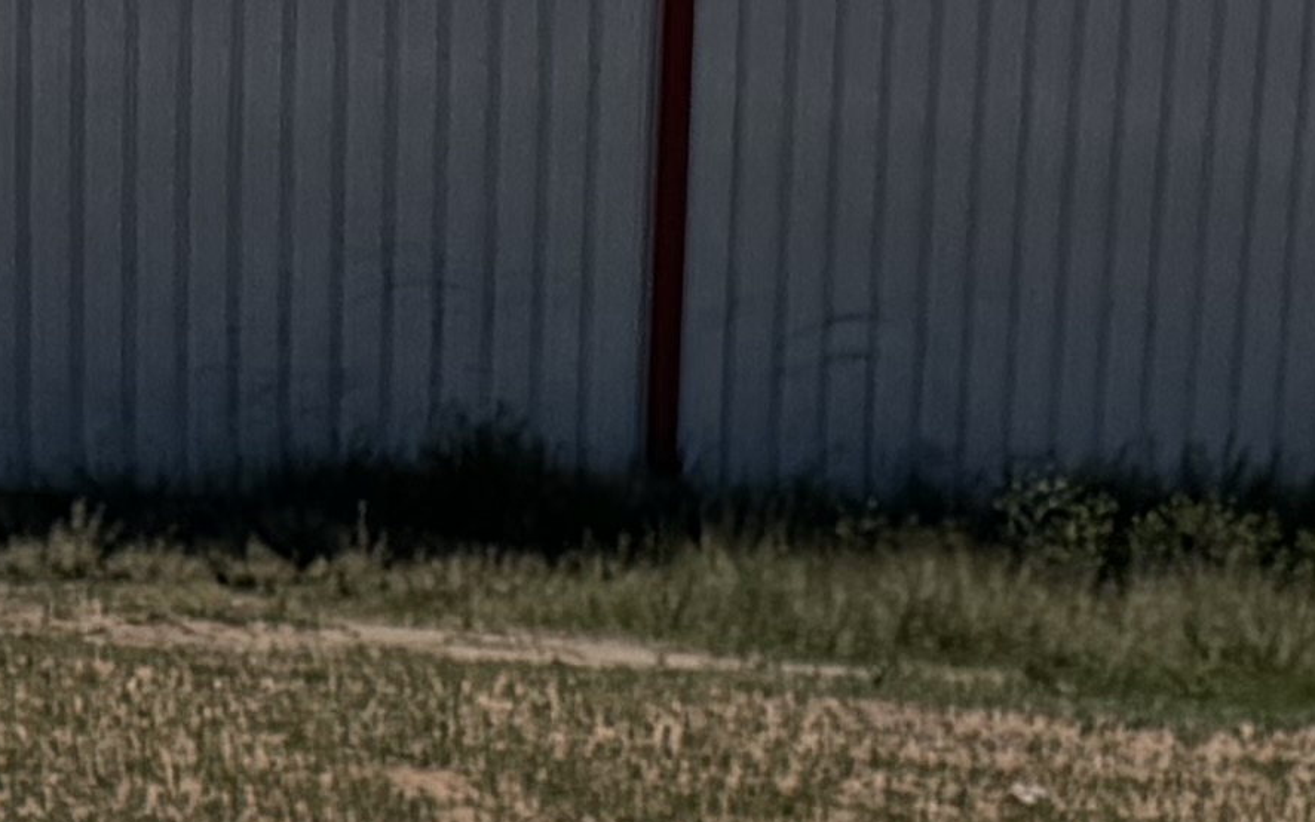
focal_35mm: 164
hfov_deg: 12.8
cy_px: 3131
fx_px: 5878
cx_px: 634
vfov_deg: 6.6
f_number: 1.78
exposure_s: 1/10417
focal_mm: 6.86
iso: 80
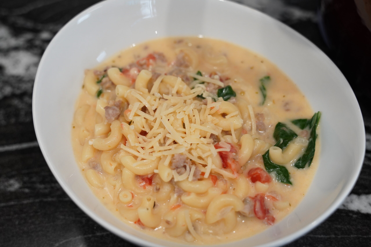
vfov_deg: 22.8
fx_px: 614
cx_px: 186
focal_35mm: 60
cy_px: 124
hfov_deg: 33.6
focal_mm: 39.7
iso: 800
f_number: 2.8
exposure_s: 1/100
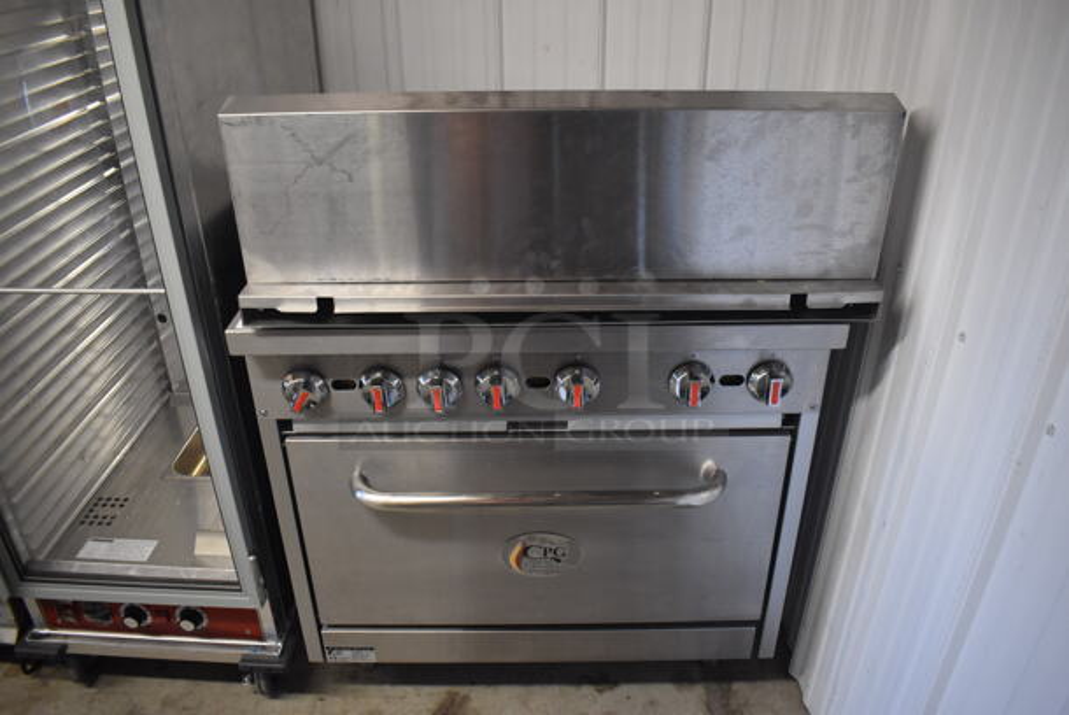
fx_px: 802
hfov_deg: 67.3
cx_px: 534
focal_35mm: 27
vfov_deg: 48.0
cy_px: 358
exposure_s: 1/125
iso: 2000
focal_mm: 18
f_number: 3.5
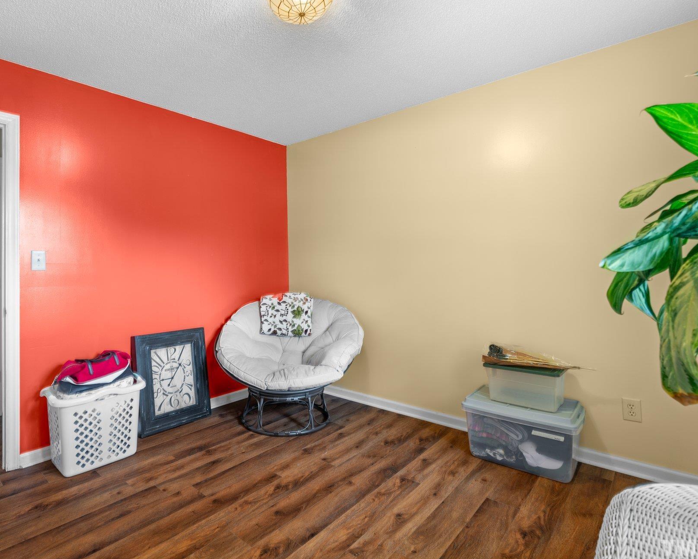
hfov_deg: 80.9
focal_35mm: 20
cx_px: 290
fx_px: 405
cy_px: 266
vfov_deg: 69.1
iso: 320
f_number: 8
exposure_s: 5
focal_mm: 16.5
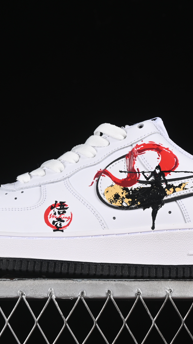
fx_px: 1101
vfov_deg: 17.7
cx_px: 105
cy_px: 169
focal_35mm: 121
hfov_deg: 10.0
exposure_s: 1/100
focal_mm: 50
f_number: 8
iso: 160
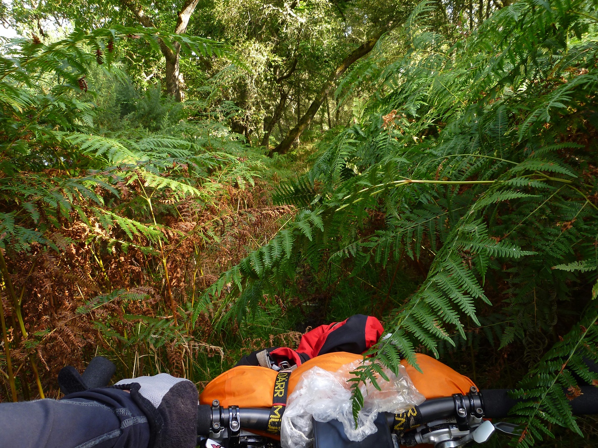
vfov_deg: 54.9
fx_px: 432
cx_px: 299
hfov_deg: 69.4
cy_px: 224
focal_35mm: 25
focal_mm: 4.5
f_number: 2.8
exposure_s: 1/80
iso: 80
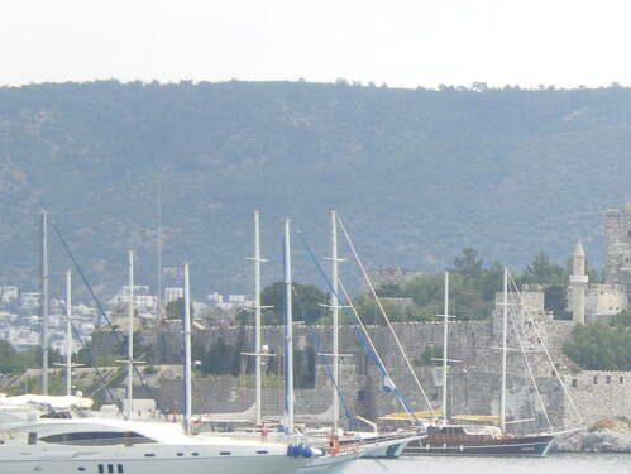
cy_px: 378
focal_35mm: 197
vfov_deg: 7.5
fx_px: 3594
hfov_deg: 9.9
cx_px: 750
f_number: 7.2
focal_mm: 14.3
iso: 50
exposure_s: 1/100
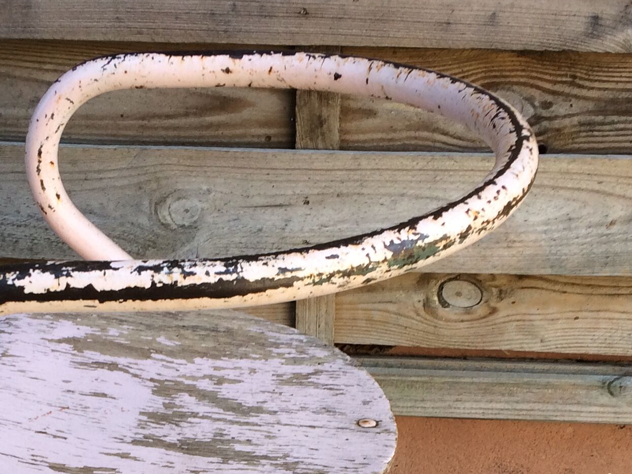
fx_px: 1388
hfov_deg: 25.6
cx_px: 244
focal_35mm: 76
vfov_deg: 18.4
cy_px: 558
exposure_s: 1/203
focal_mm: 4.15
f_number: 2.2
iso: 32
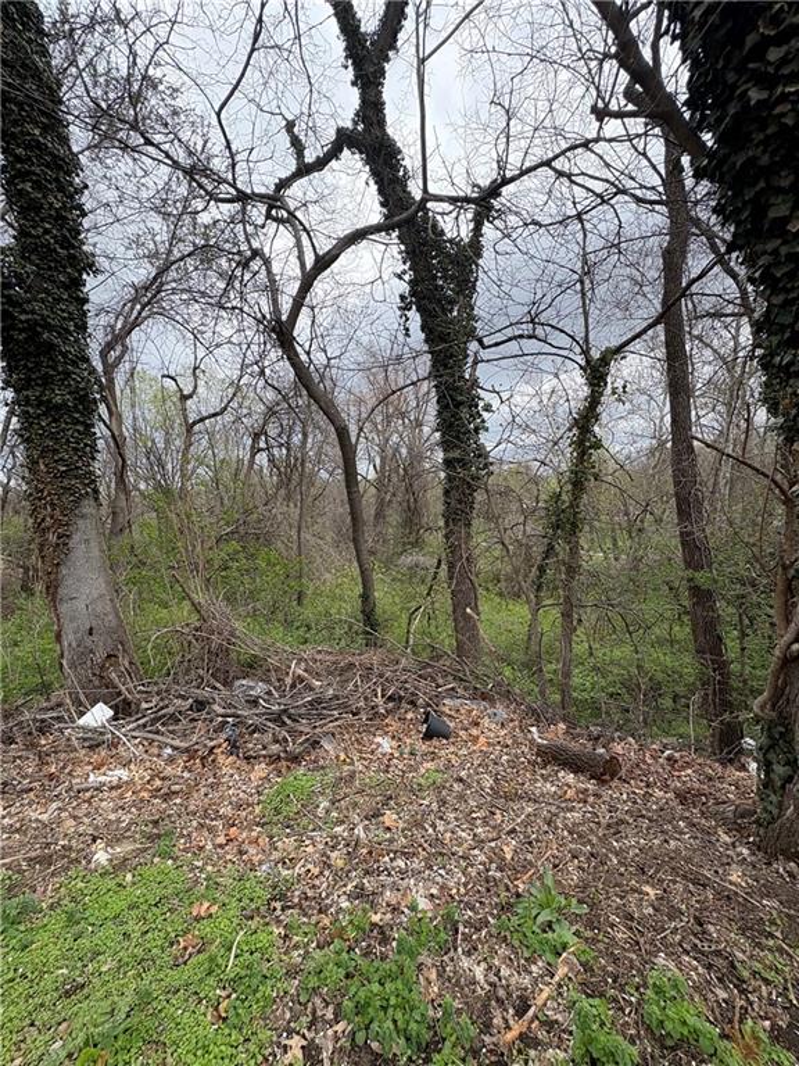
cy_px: 533
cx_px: 400
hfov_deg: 85.7
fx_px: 431
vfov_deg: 102.1
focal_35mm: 14
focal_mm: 2.22
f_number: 2.2
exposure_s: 1/418
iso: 64
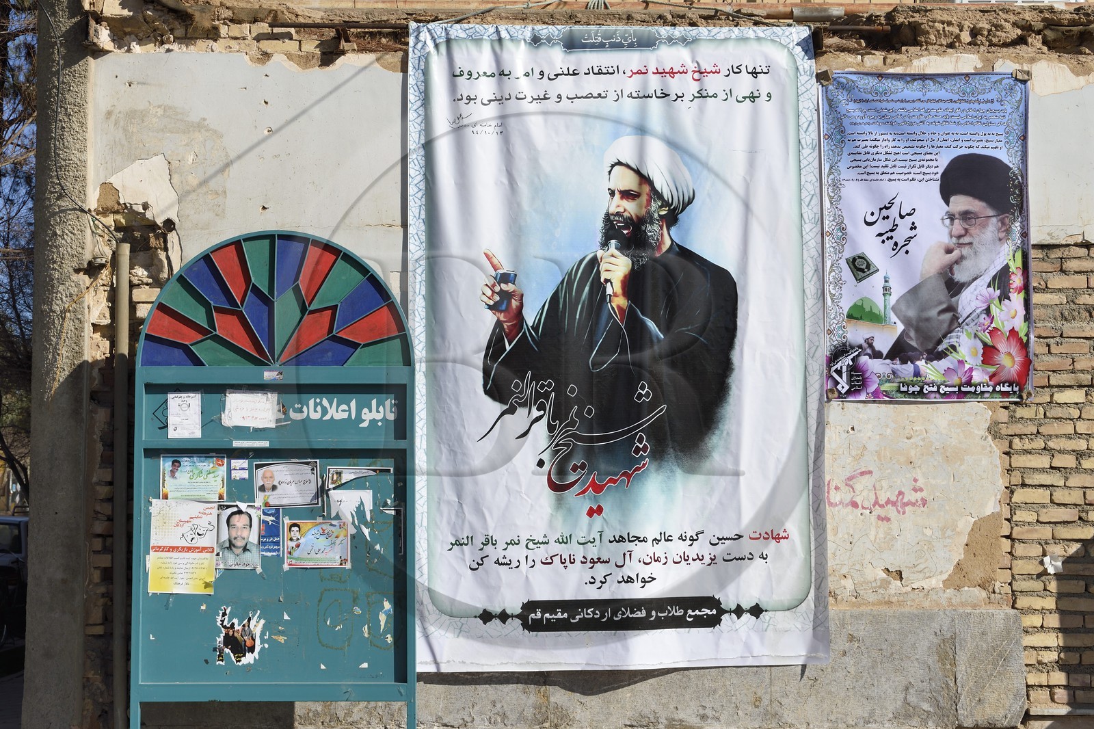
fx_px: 1701
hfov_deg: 35.6
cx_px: 547
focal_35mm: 56
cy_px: 364
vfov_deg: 24.2
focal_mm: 56
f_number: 13
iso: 200
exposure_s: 1/250
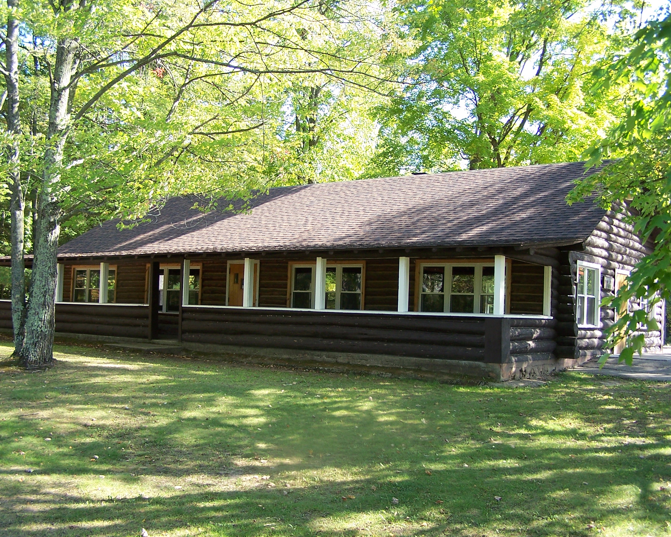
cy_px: 270
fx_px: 794
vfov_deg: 37.3
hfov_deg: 45.8
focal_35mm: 40
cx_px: 327
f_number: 2.8
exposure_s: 1/125
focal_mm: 6.3
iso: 80
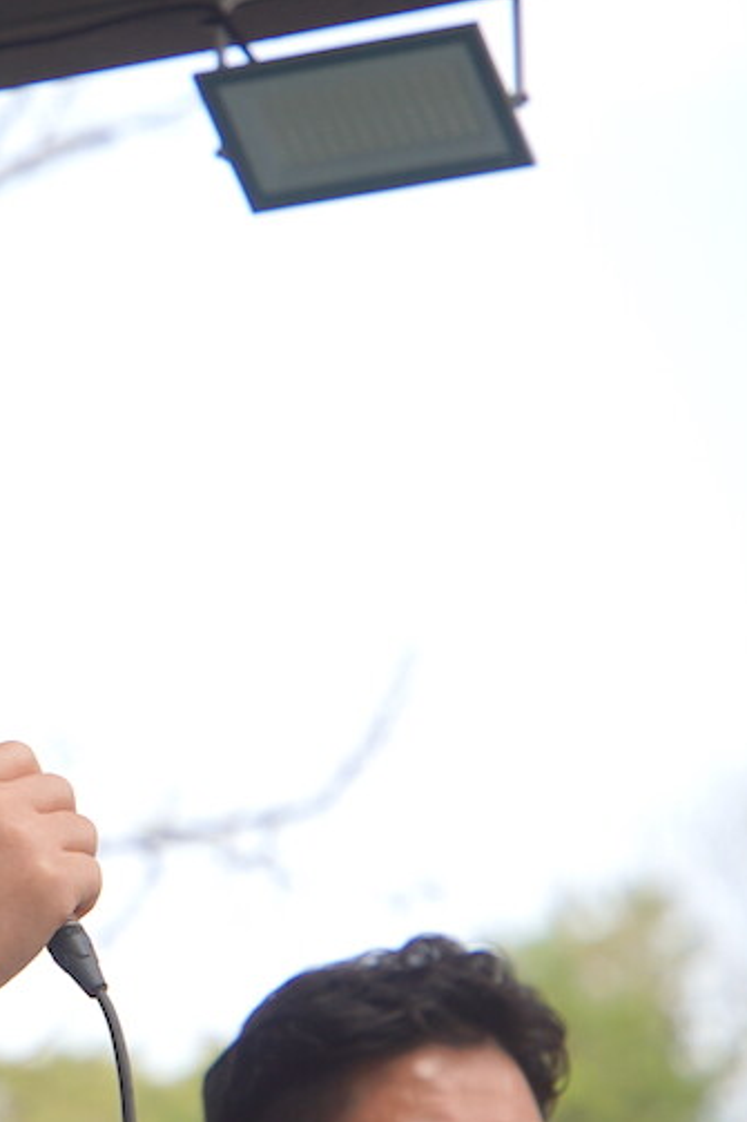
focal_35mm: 285
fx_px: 8876
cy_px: 677
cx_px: -468
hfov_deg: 4.8
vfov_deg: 7.2
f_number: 5
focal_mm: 112
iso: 100
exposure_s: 1/200
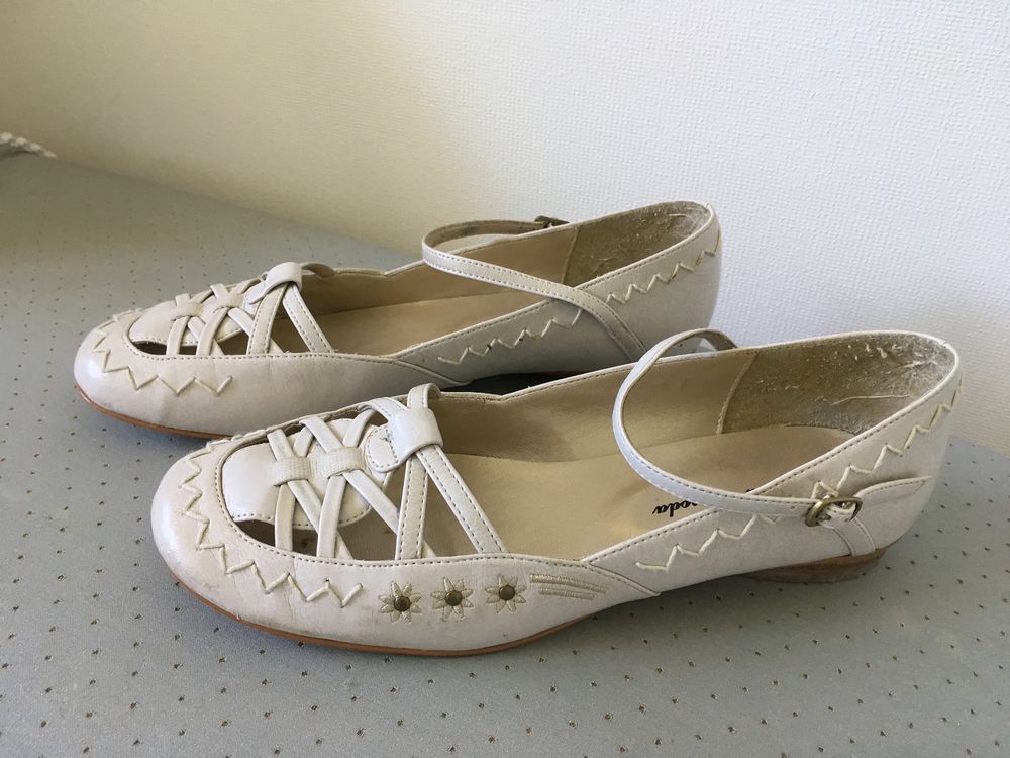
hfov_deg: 61.7
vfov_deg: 48.2
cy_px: 379
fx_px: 846
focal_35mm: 29
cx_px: 505
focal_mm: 4.15
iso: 100
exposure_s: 1/33
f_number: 2.2
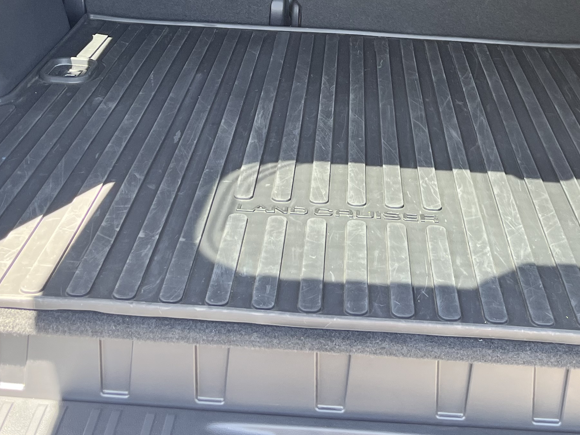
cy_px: -13
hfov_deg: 33.2
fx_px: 972
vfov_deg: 24.0
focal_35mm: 58
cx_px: 340
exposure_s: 1/128
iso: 64
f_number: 1.6
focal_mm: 5.1
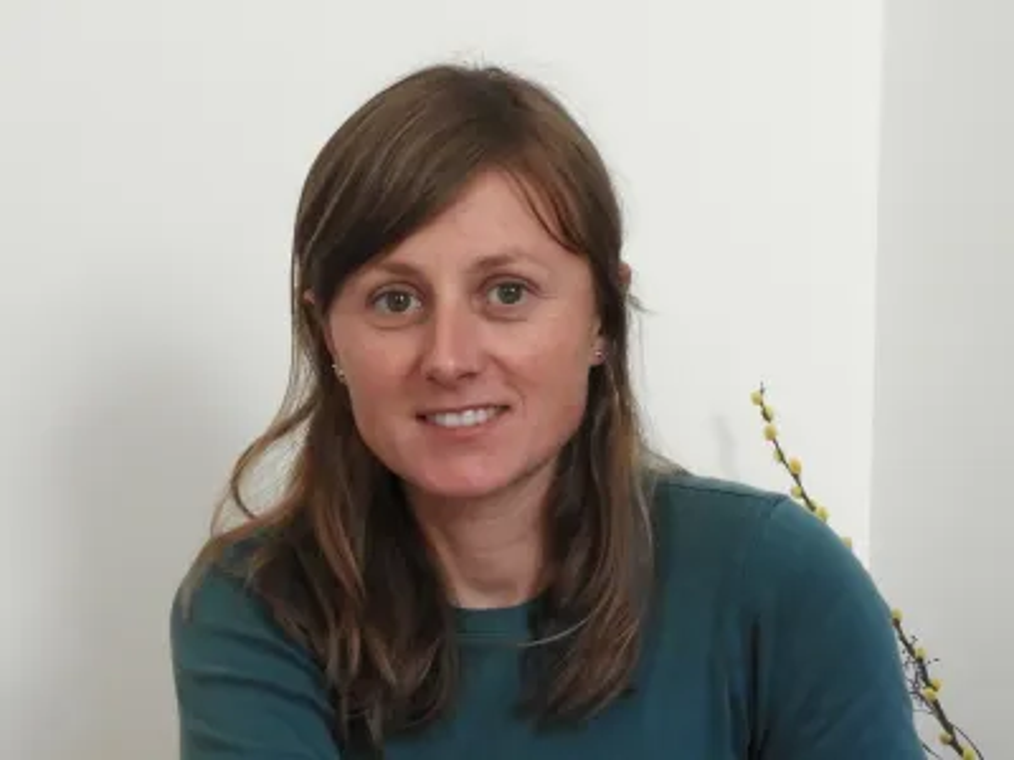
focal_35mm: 40
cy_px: 380
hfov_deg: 46.8
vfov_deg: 36.0
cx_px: 507
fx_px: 1172
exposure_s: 1/20
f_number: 3.8
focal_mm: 7.2
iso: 400
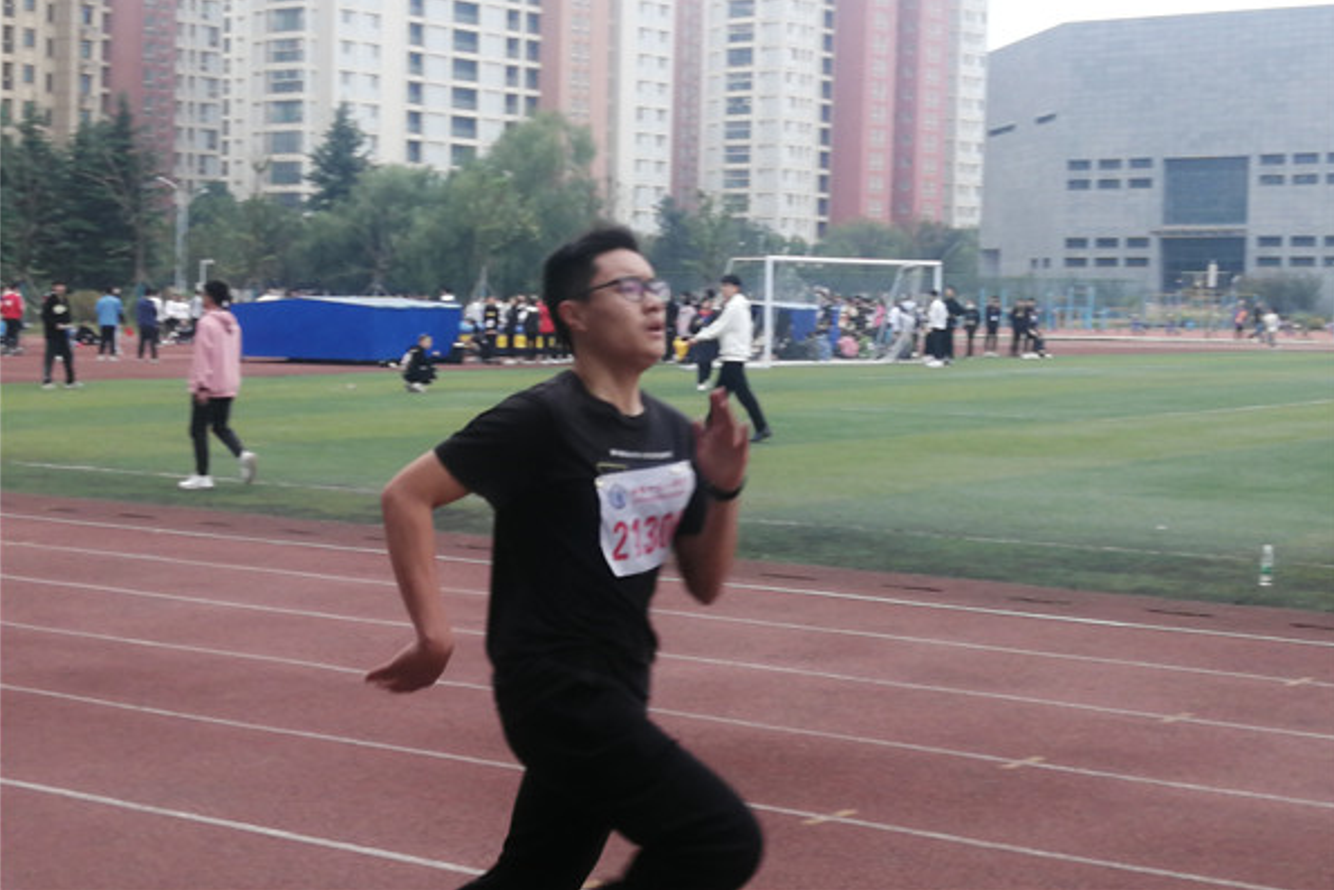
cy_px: 388
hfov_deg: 31.4
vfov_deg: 21.2
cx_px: 670
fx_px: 2372
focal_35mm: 64
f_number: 1.8
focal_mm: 3.62
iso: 50
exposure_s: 1/208
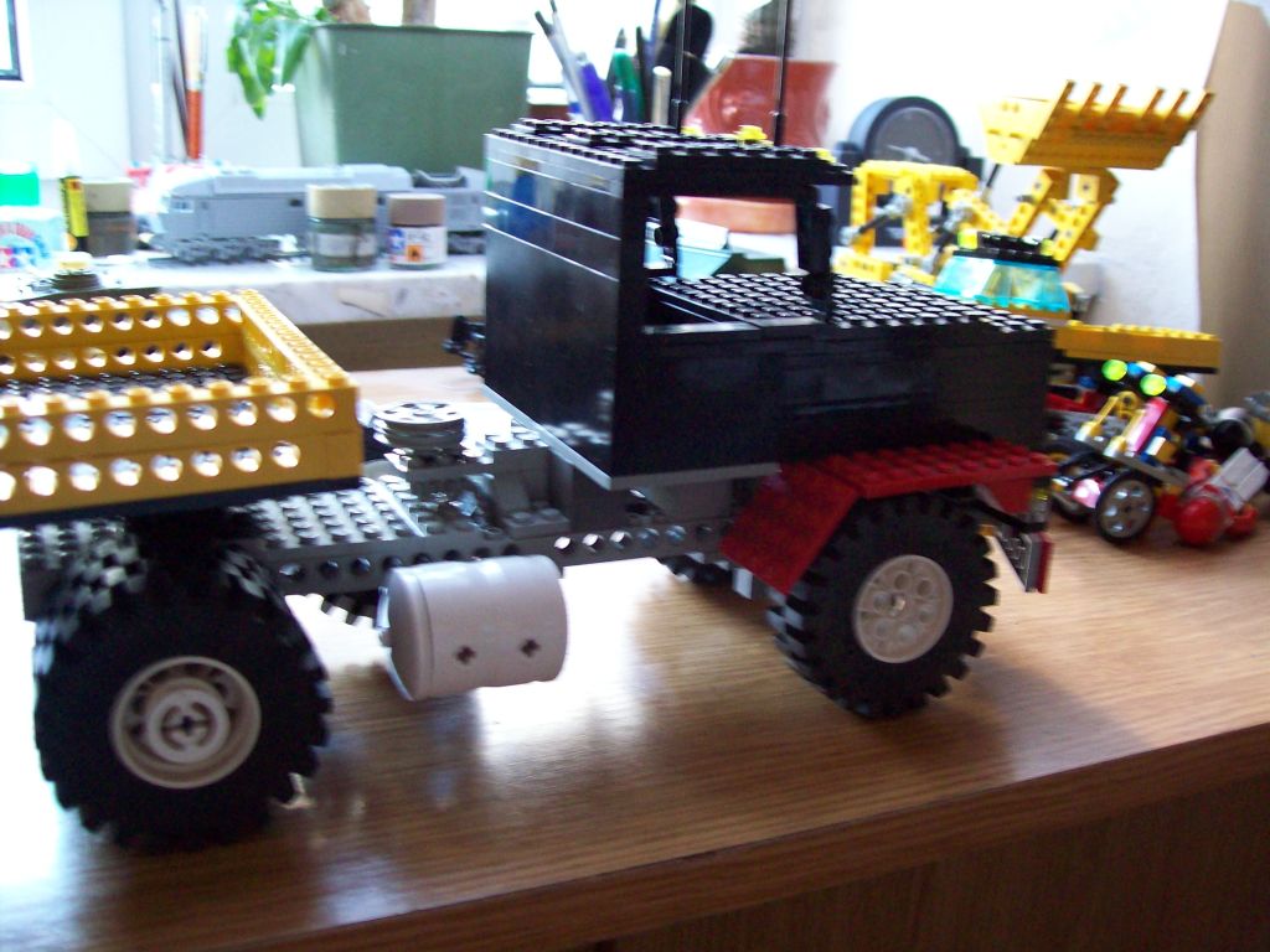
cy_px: 476
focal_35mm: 36
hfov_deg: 51.4
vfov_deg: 39.7
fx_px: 1321
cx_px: 635
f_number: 2.7
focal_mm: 6
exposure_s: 1/8
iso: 160
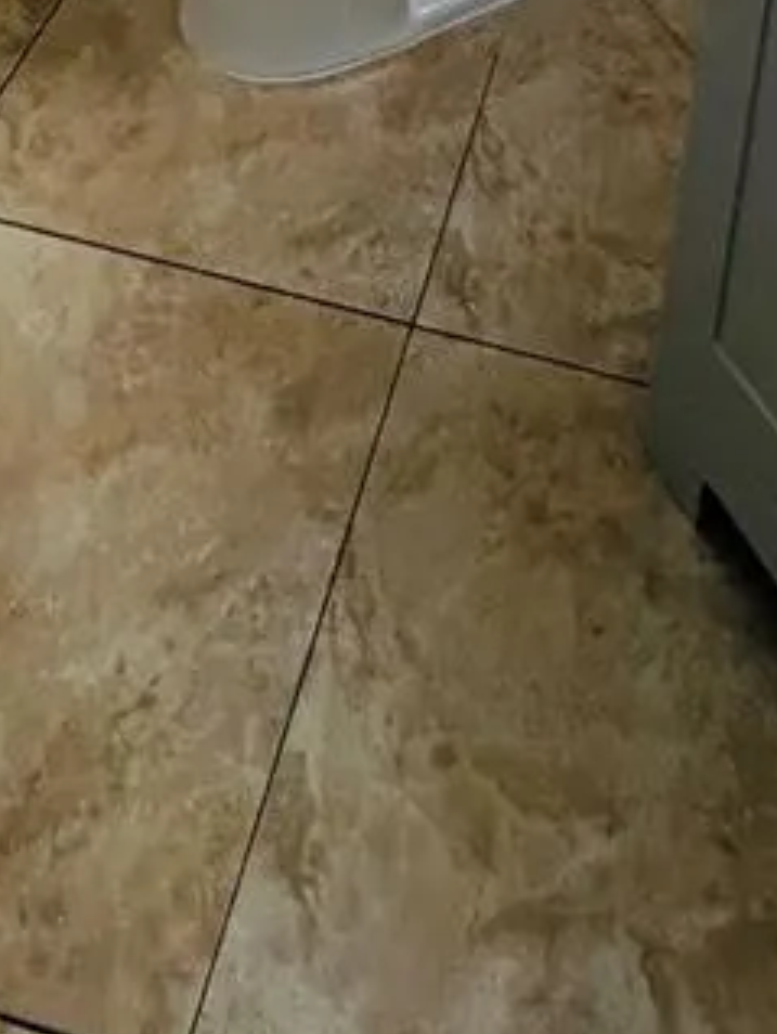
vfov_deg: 22.9
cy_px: -787
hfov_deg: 29.1
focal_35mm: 49
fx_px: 1465
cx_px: 611
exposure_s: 1/120
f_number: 1.8
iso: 100
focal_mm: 1.57
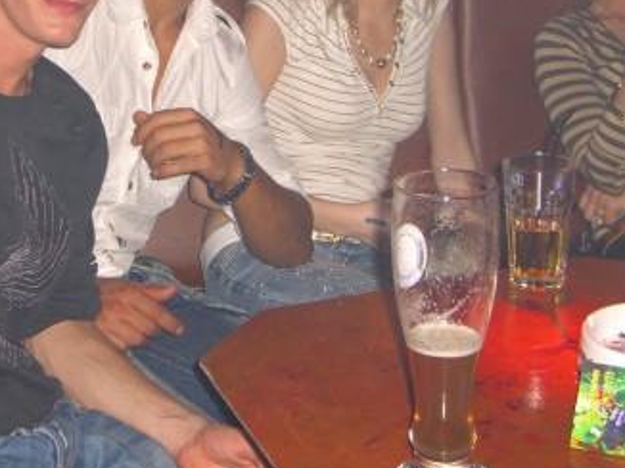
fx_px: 1263
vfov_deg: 20.7
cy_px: 82
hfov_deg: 27.7
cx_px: 230
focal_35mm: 70
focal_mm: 7.9
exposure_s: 1/60
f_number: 2.8
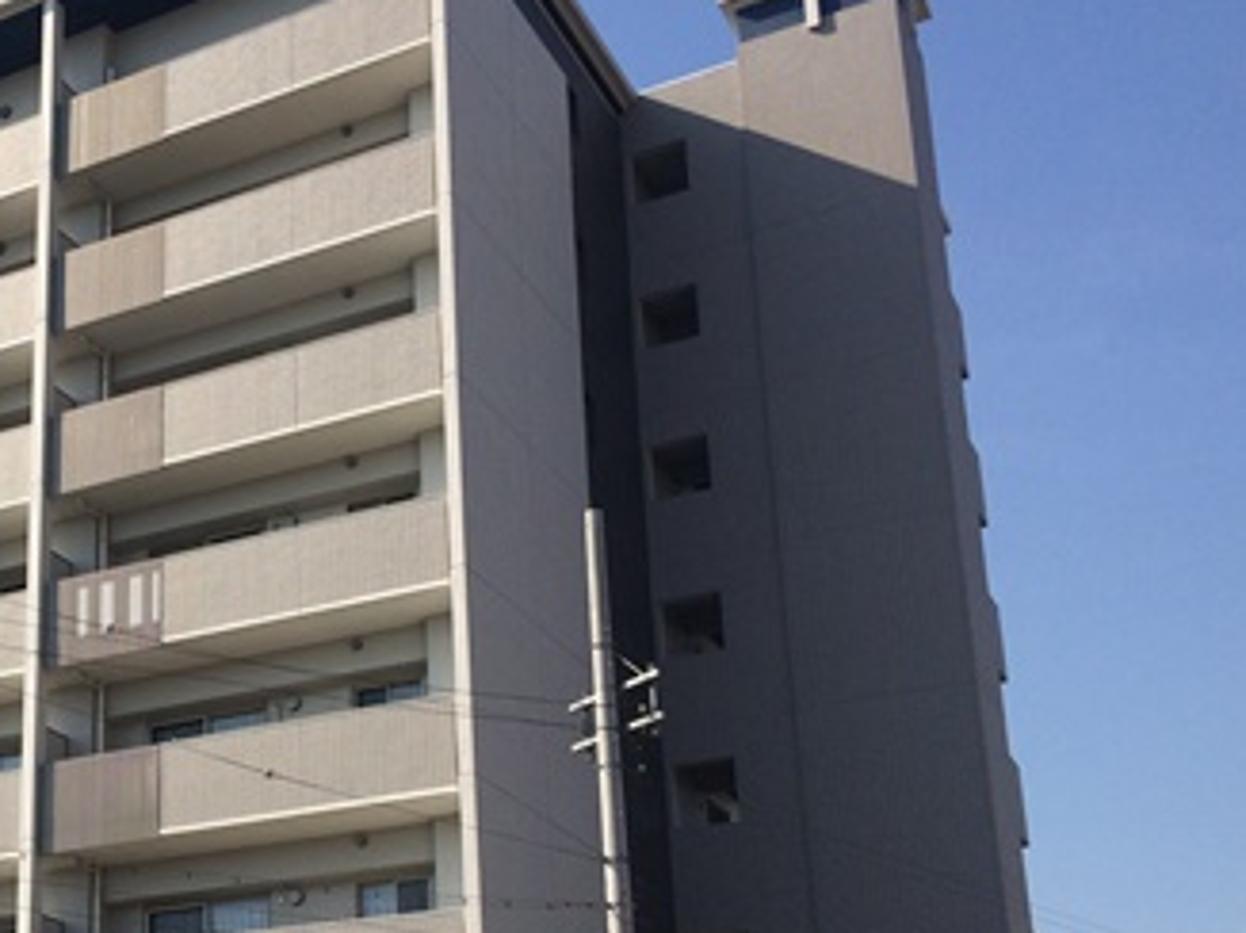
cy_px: 715
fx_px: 2050
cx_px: 57
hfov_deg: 31.7
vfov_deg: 25.3
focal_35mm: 57
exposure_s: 1/2564
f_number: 2.2
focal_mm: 4.15
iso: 32
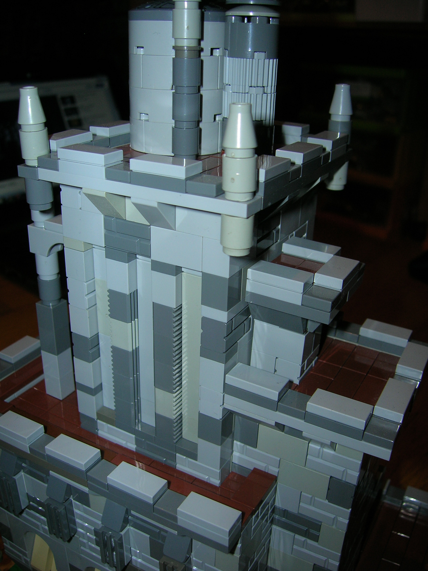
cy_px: 286
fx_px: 561
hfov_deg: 41.8
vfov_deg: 54.0
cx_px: 214
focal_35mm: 34
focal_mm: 5.7
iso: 50
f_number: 2.9
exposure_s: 1/60.1
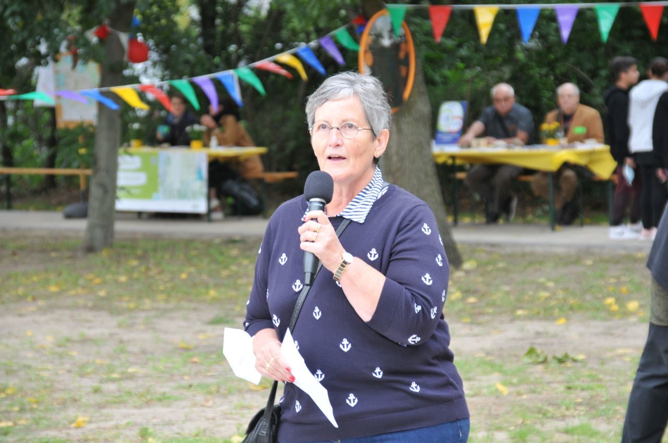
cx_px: 334
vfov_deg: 9.3
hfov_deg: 14.0
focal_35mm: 147
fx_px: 2724
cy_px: 222
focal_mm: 98
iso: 200
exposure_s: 1/50
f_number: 5.6
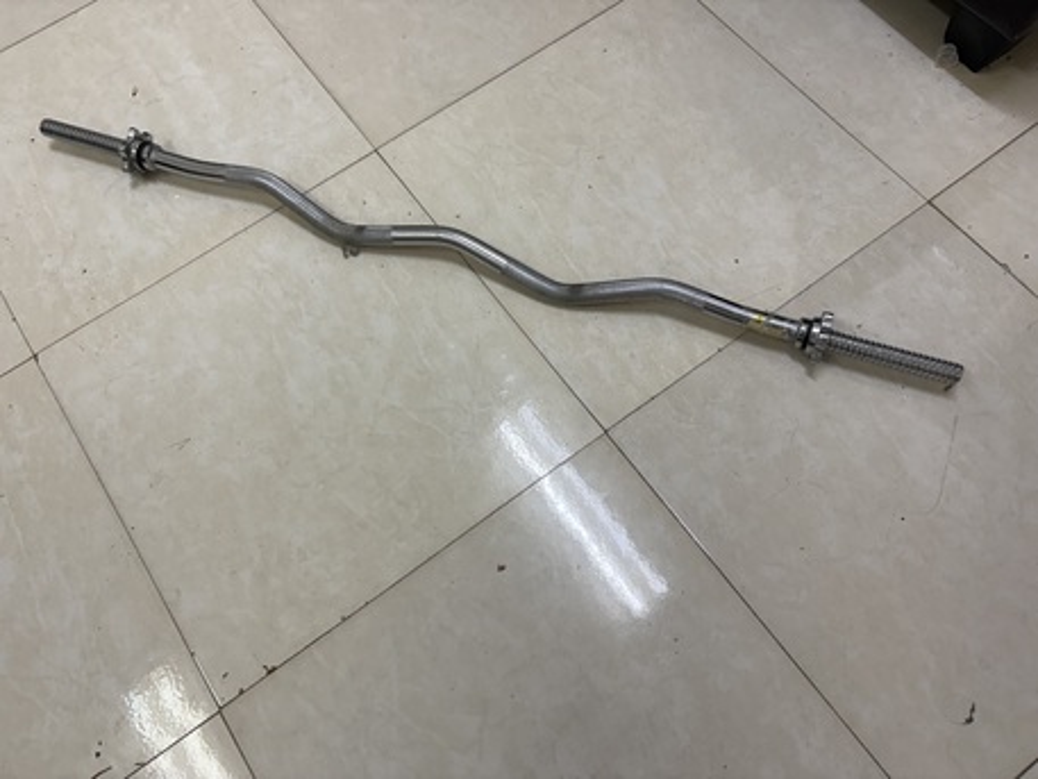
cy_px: 390
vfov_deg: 53.1
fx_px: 780
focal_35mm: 26
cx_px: 519
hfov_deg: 67.3
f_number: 1.6
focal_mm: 5.96
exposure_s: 1/120
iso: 100
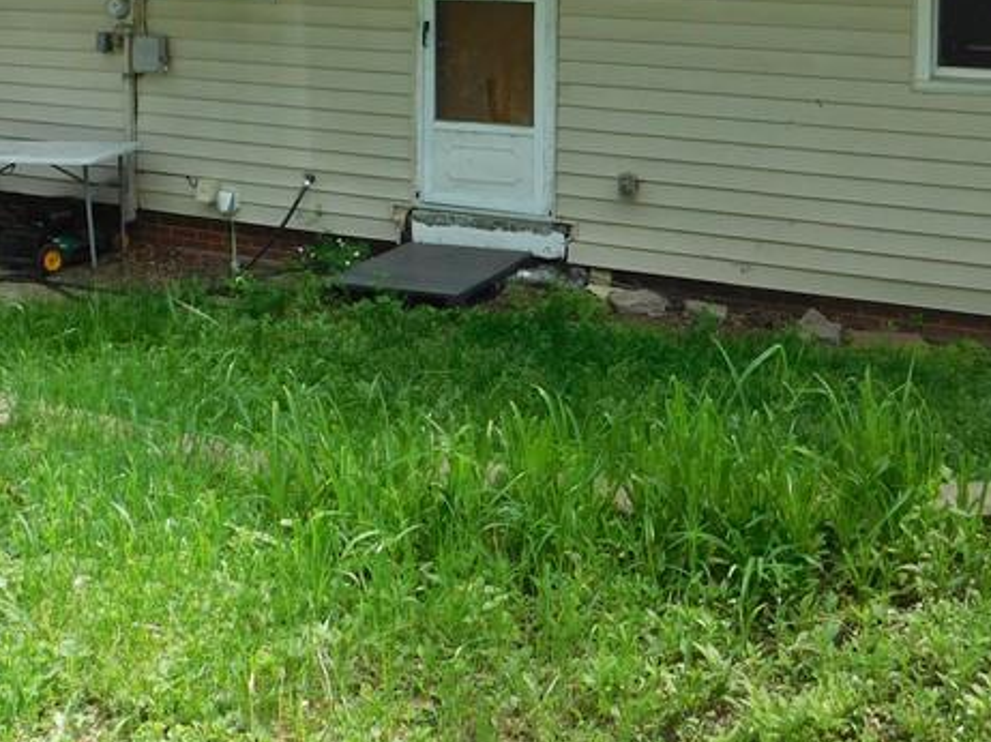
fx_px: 1459
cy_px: -30
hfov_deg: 37.2
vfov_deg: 26.7
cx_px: 648
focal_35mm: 51
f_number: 3
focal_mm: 4
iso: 125
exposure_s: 1/400
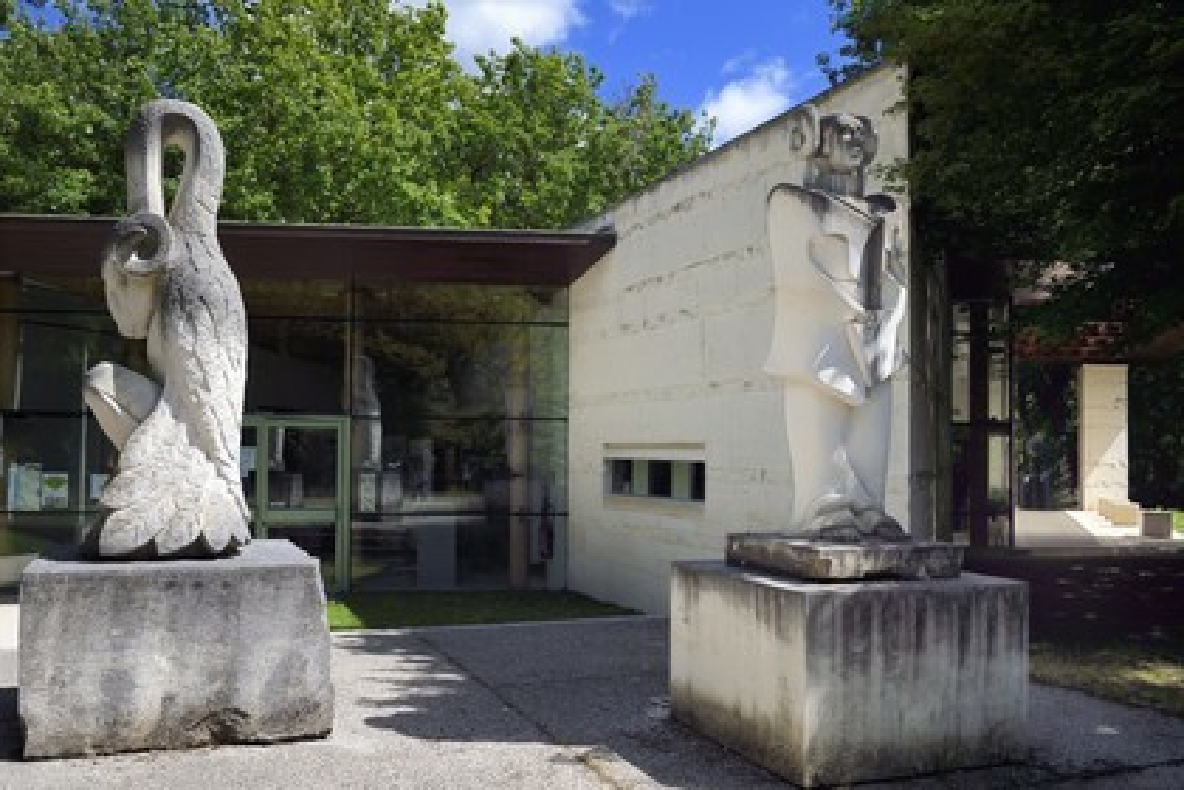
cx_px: 592
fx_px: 1019
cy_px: 395
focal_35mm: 31
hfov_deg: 60.3
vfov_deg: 42.3
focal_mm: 31
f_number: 5.6
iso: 500
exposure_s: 1/4000
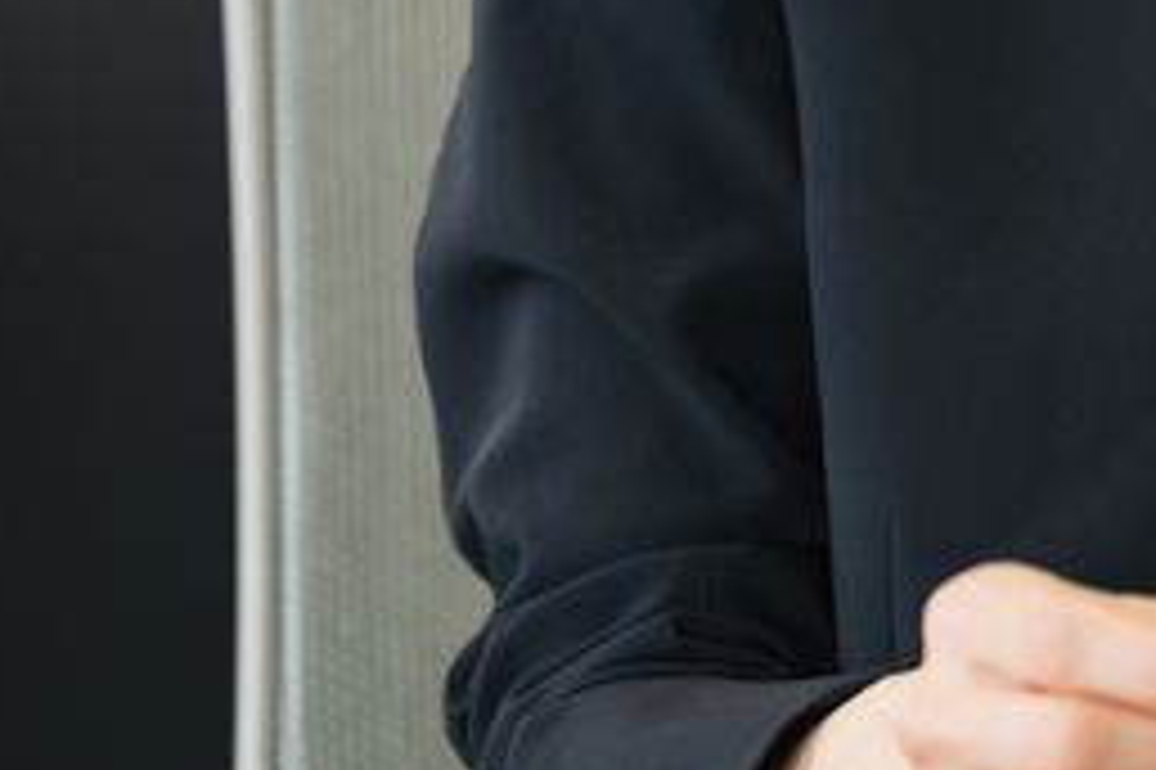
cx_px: 1516
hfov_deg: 4.2
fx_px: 15724
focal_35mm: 490
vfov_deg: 2.8
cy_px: -612
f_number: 2
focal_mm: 105
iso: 250
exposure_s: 1/200
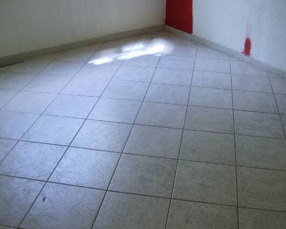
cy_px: 127
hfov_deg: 44.7
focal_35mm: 41
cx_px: 155
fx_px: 347
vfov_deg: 36.5
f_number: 2.8
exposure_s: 1/30
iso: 88
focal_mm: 5.8
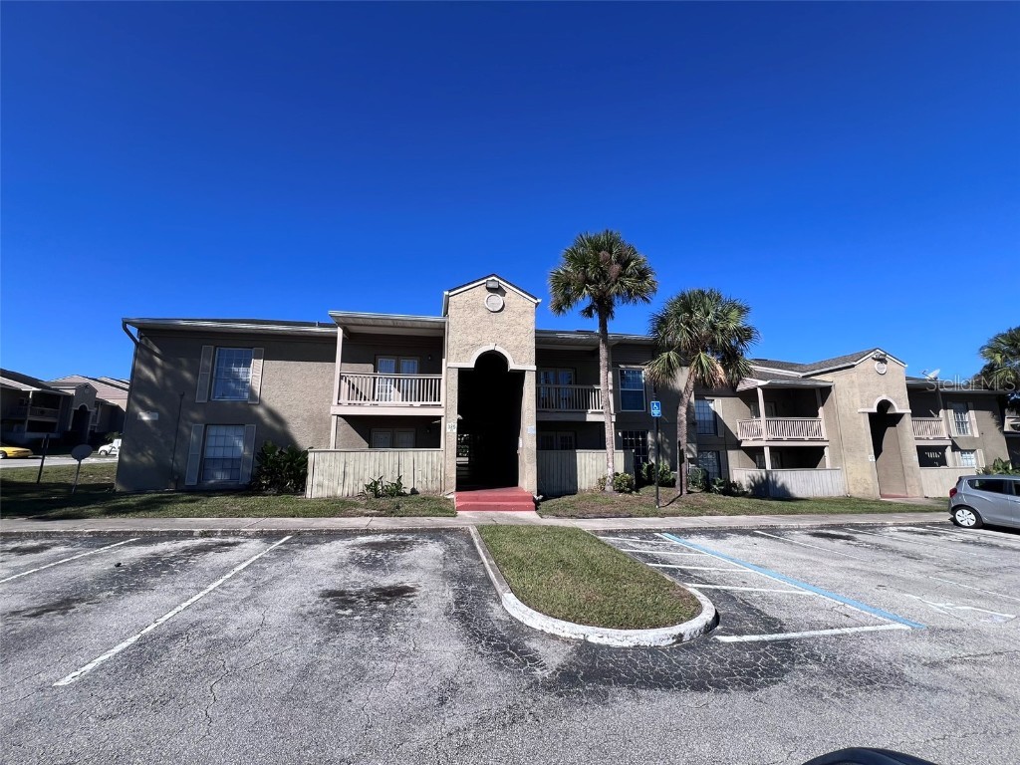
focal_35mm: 13
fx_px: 383
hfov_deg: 106.2
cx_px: 510
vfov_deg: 89.9
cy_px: 382
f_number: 1.8
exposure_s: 1/1488
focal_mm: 1.57
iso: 32
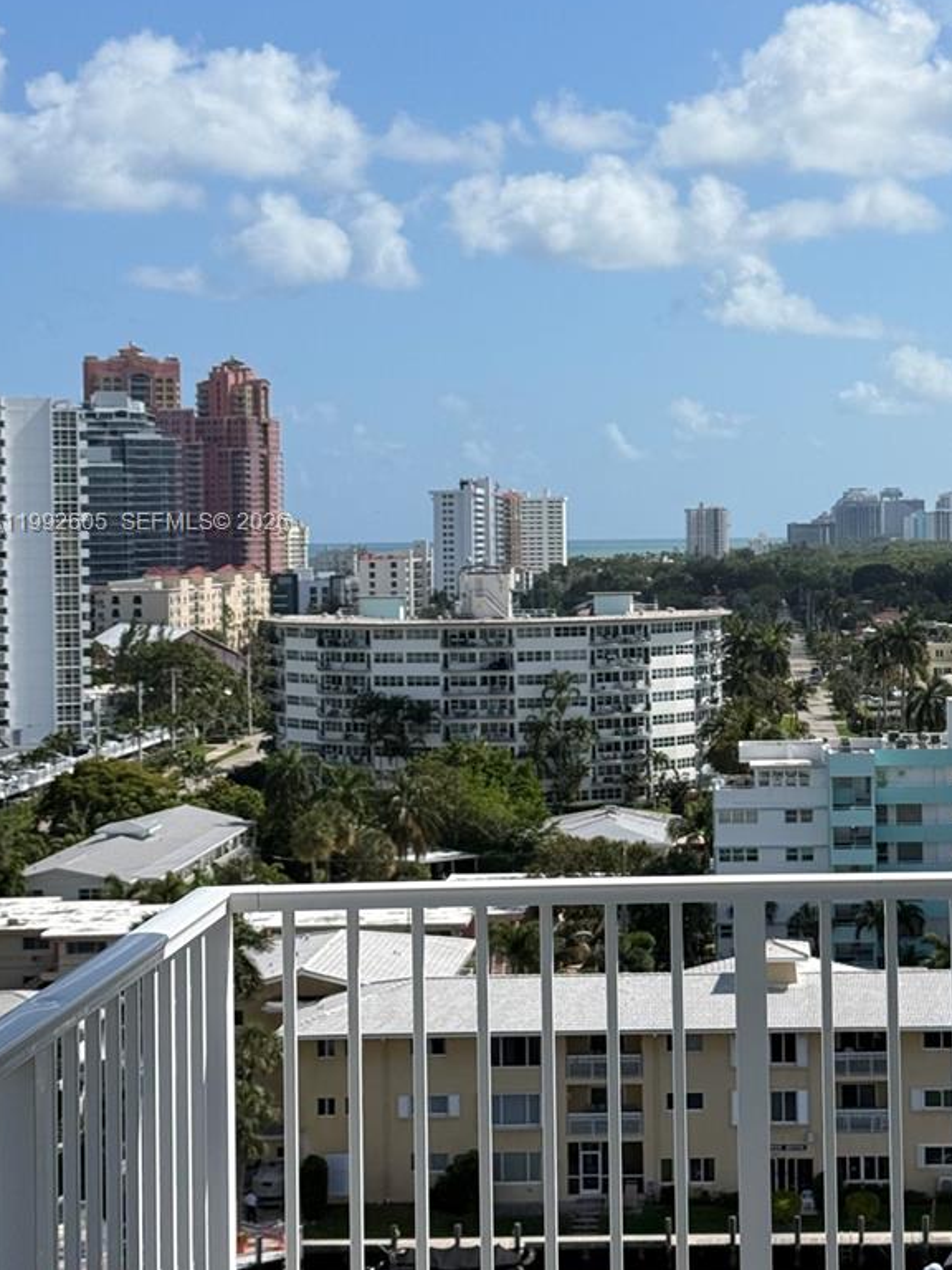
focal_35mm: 75
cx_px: 727
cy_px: 524
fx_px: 2750
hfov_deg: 19.5
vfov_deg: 26.0
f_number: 1.78
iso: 80
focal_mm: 6.76
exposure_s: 1/9901
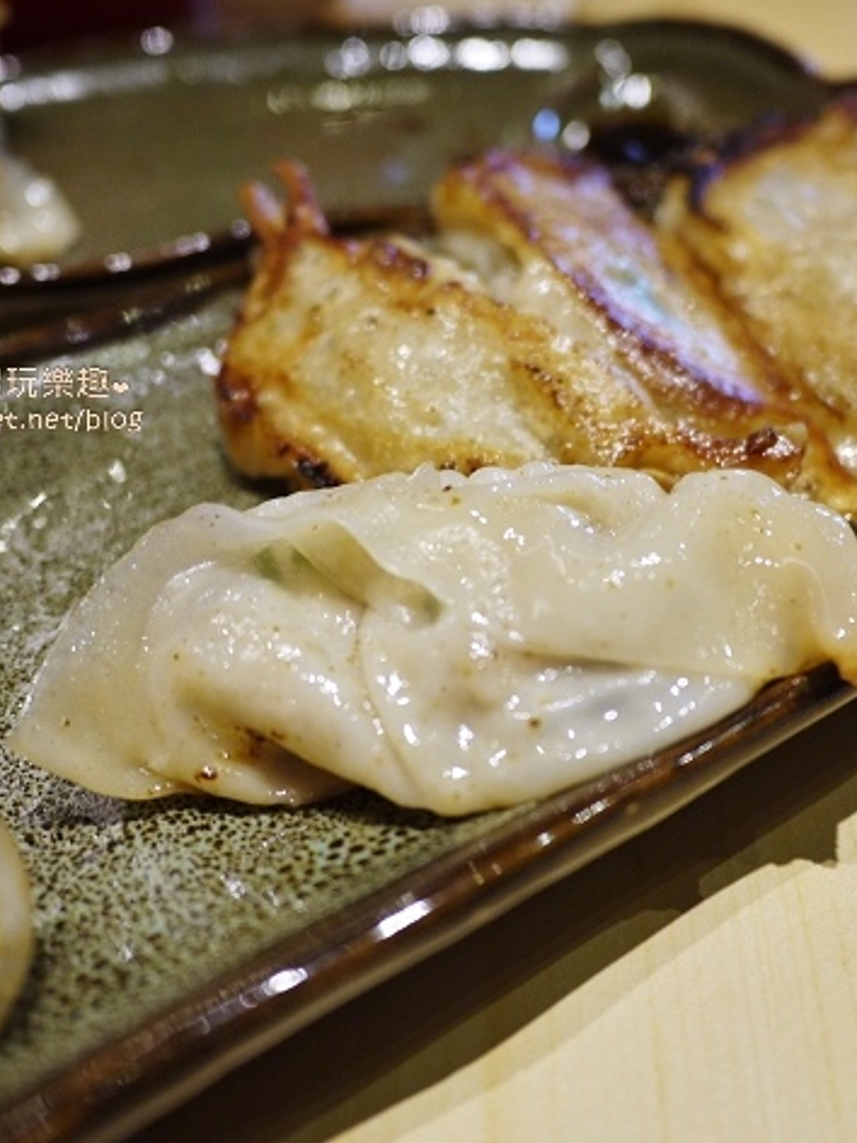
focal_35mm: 38
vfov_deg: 49.0
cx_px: 474
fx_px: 1254
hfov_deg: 37.7
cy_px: 569
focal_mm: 14
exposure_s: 1/60
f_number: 2.5
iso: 200
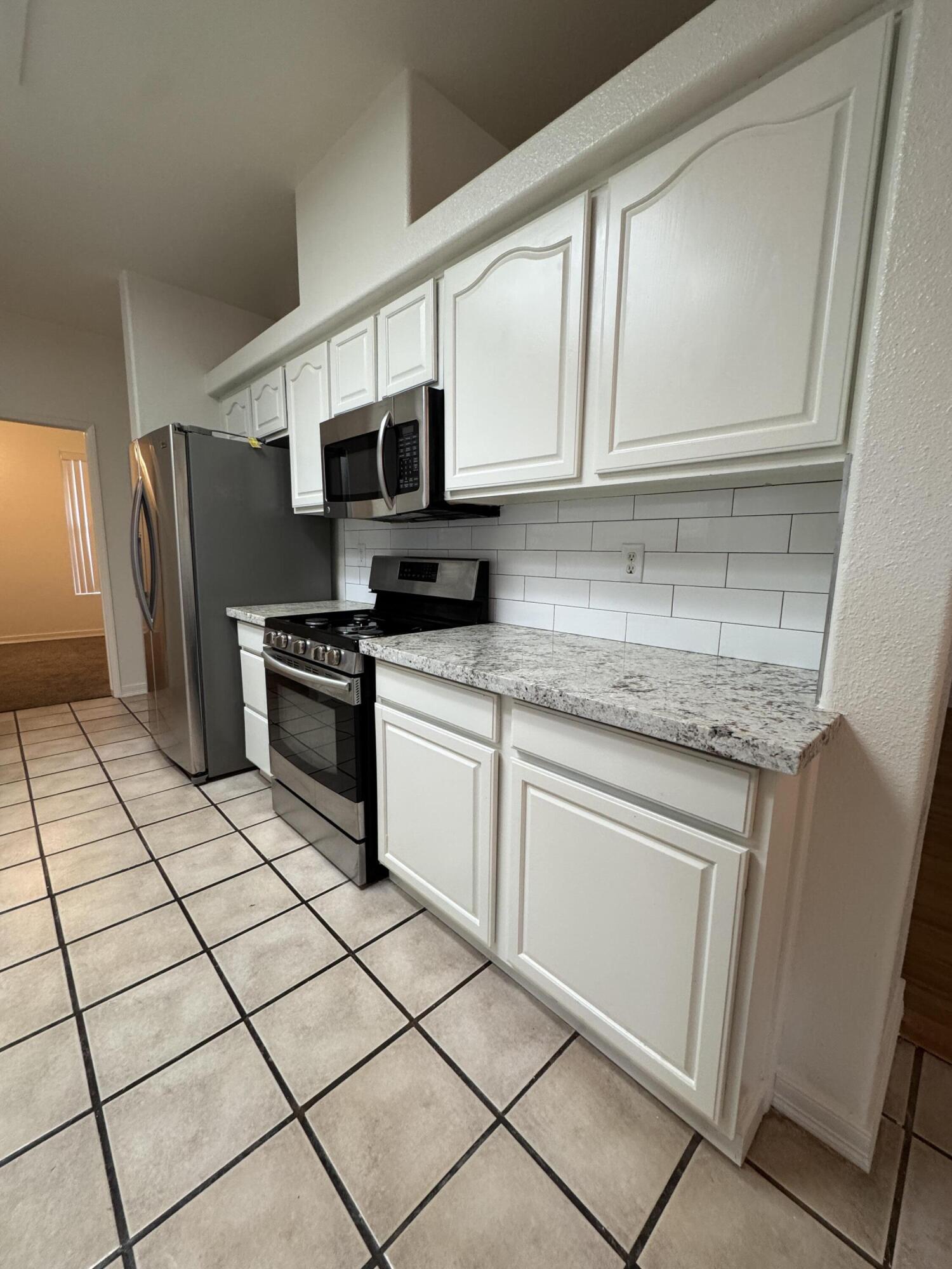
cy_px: 634
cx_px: 476
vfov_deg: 102.1
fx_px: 513
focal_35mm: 14
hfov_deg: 85.7
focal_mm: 2.22
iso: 250
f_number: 2.2
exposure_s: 1/60
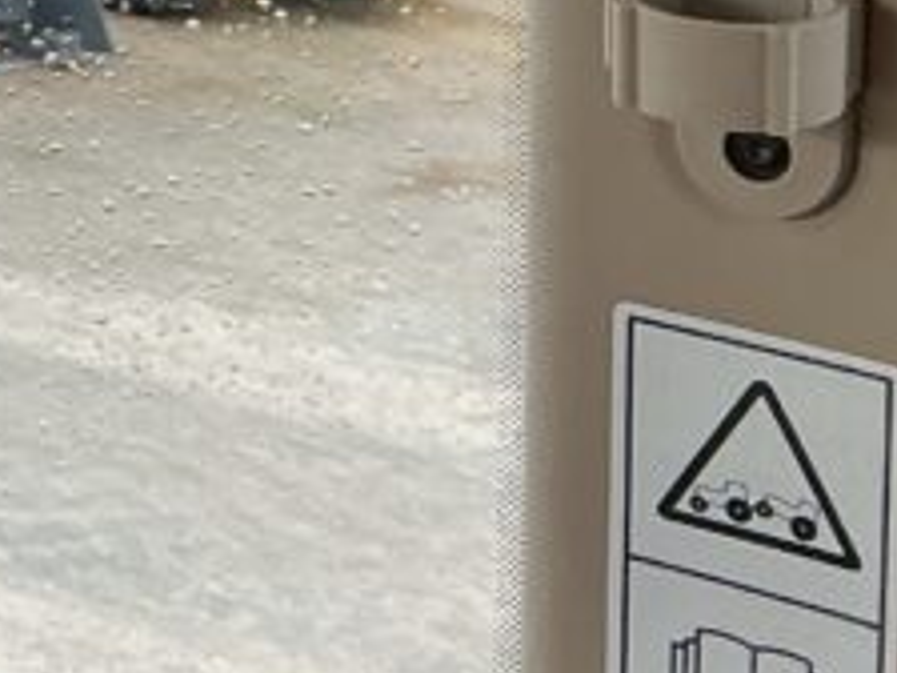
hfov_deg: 13.3
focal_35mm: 128
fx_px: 3317
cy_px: -565
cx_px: -889
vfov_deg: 10.8
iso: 20
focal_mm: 3
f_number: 1.8
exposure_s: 1/185
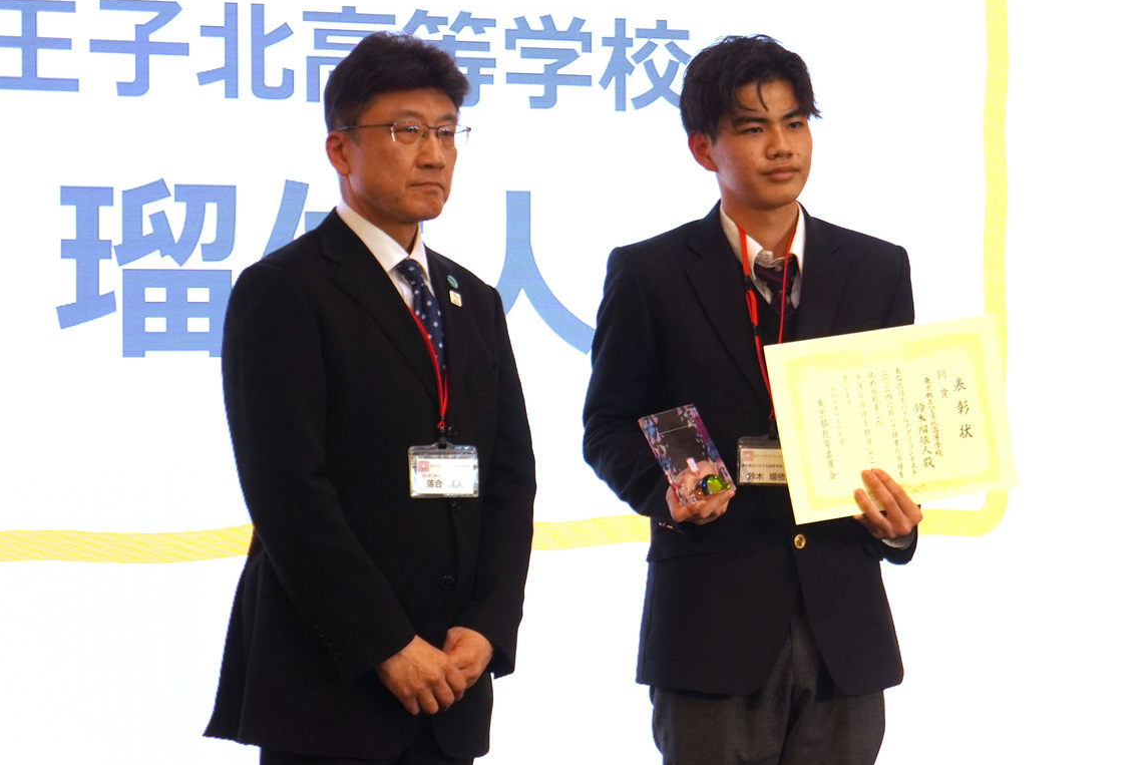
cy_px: 390
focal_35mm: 87
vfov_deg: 15.8
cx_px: 566
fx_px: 2757
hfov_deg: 23.5
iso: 400
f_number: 5.6
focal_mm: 55
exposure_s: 1/100
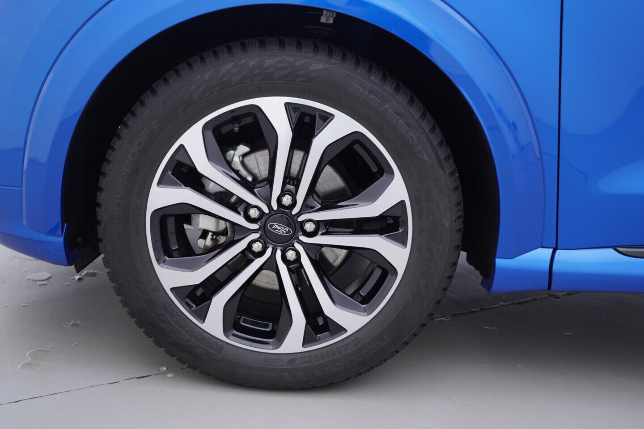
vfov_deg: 36.9
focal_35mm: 36
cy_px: 214
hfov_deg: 53.1
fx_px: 644
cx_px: 322
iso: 125
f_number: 3.2
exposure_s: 1/50
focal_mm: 24
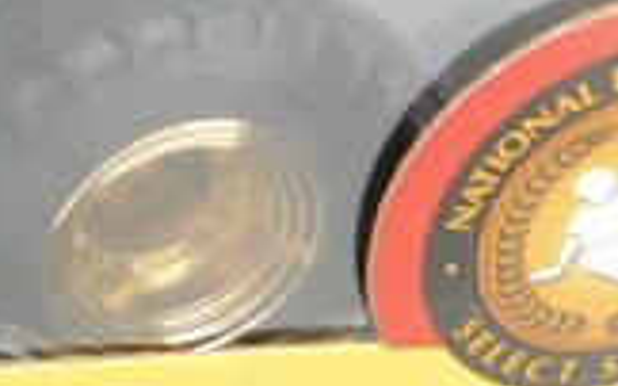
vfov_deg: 13.3
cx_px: -464
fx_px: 1599
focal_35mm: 95
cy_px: -86
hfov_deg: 17.9
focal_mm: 4
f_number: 3
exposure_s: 1/125
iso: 125
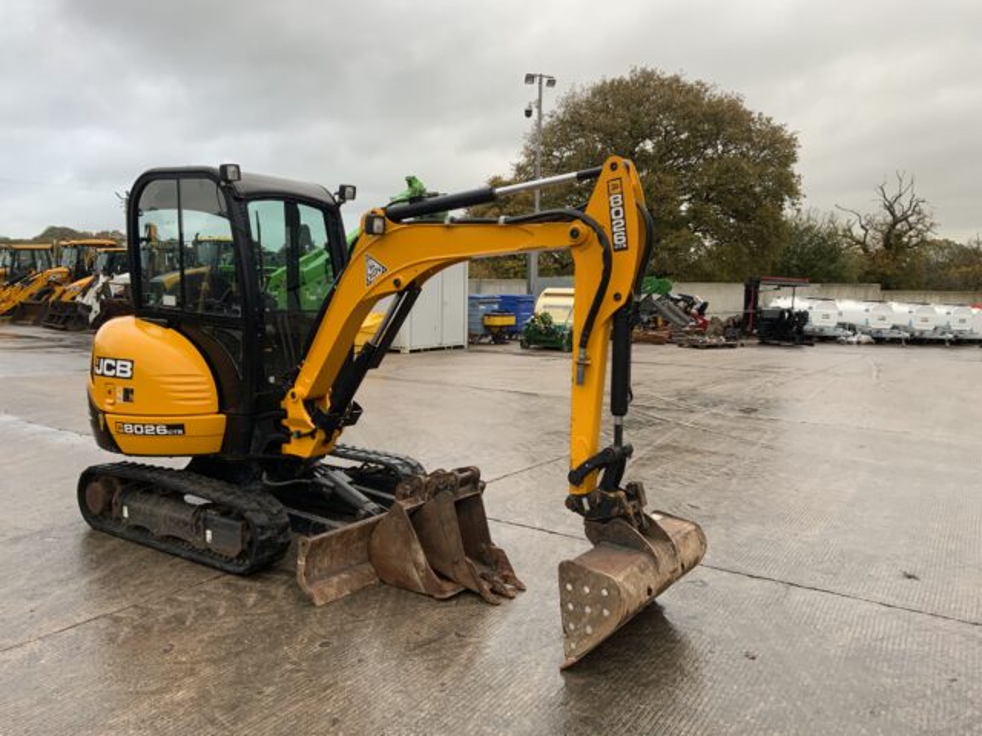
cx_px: 491
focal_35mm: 29
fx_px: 823
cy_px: 368
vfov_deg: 48.2
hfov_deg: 61.7
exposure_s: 1/122
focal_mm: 3
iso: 40
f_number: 1.8
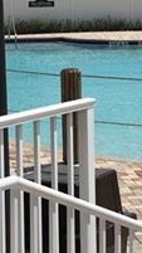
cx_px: 94
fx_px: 844
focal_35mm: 126
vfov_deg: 16.8
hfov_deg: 9.6
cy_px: 19
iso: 25
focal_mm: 4.15
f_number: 2.2
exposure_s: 1/3344
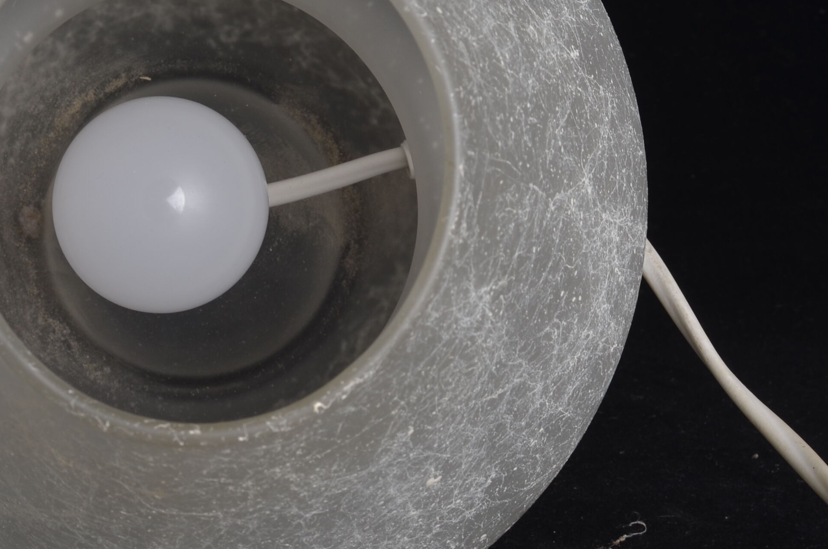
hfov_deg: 14.2
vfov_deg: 9.5
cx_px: 212
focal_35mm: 144
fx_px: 3305
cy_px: 232
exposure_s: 1/125
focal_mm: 50
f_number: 11
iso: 100
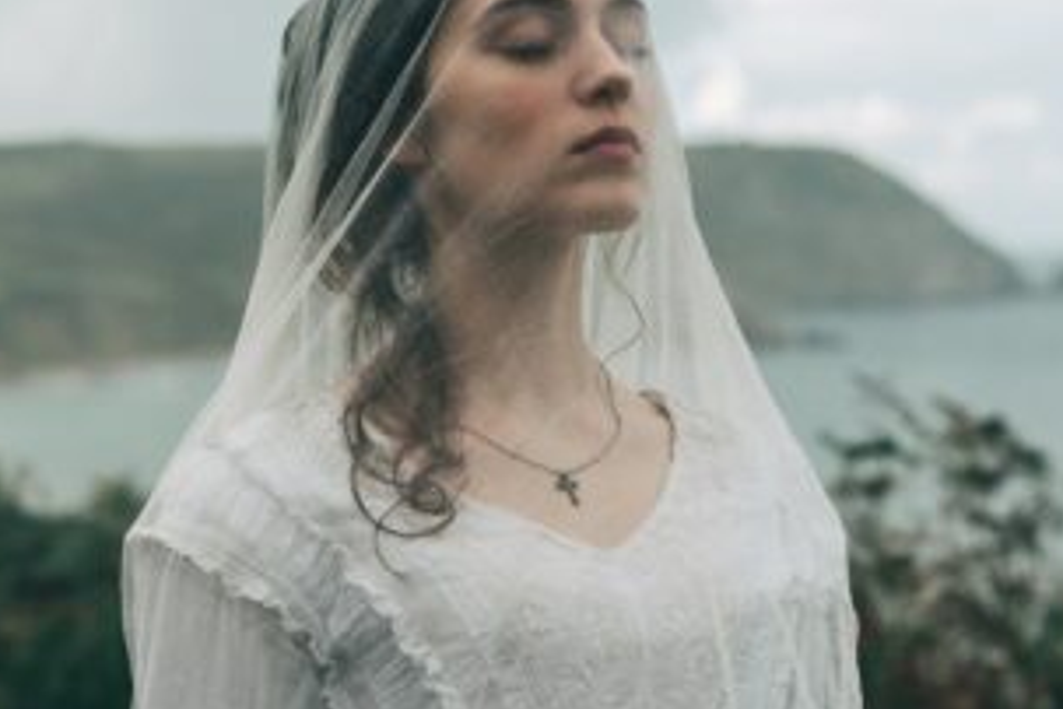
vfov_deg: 13.8
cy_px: 407
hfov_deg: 20.6
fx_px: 2923
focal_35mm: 99
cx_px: 530
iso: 400
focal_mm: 50
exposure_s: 1/1200
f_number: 3.2
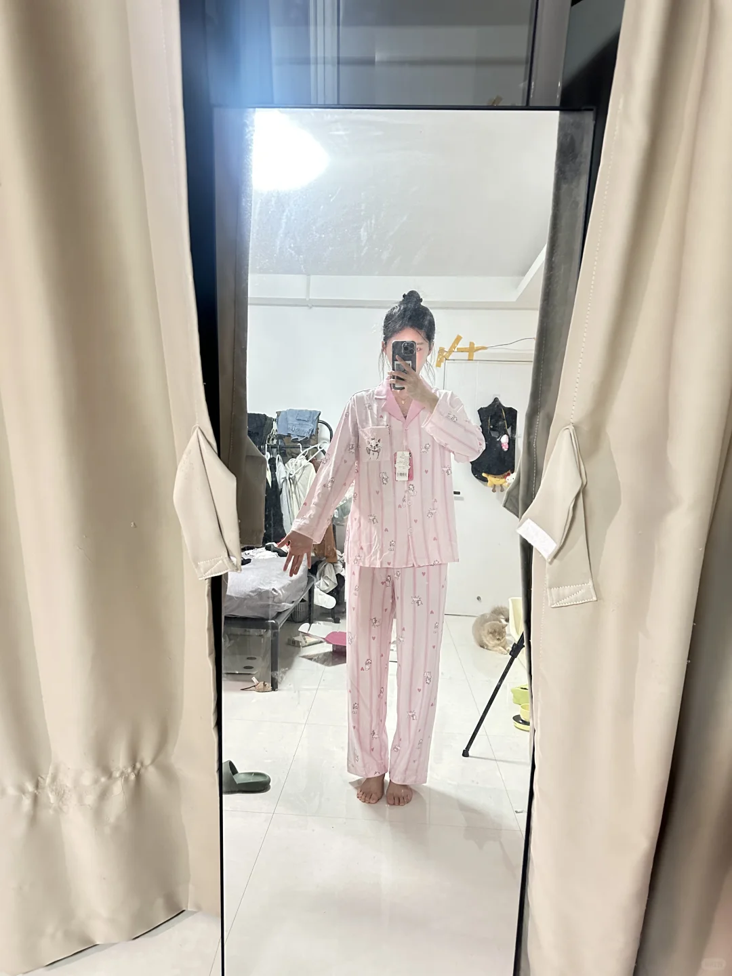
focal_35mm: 24
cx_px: 366
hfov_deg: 56.8
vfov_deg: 71.6
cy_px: 488
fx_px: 677
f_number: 1.78
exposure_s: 1/33
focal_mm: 6.86
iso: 1000
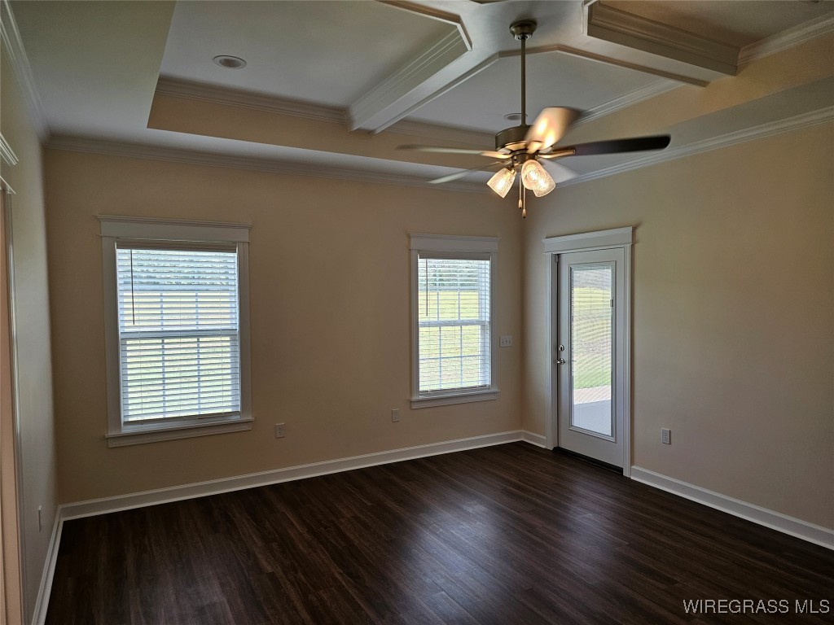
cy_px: 312
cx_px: 417
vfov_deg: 58.9
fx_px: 554
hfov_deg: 73.9
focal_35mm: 23
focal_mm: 6.3
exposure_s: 1/120
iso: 40
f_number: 1.7
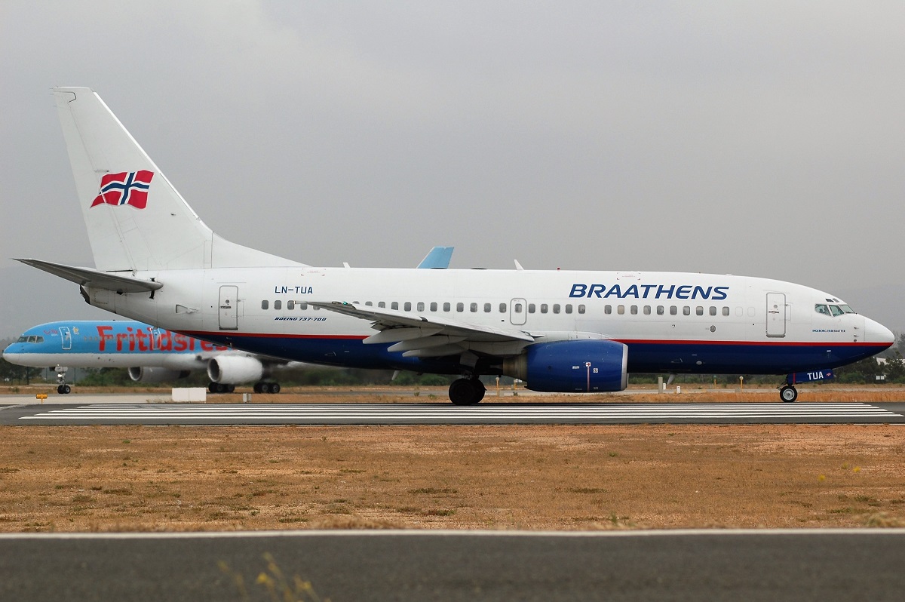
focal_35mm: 135
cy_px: 301
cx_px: 452
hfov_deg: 15.2
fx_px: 3391
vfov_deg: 10.1
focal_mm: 90
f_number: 7.1
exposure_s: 1/800
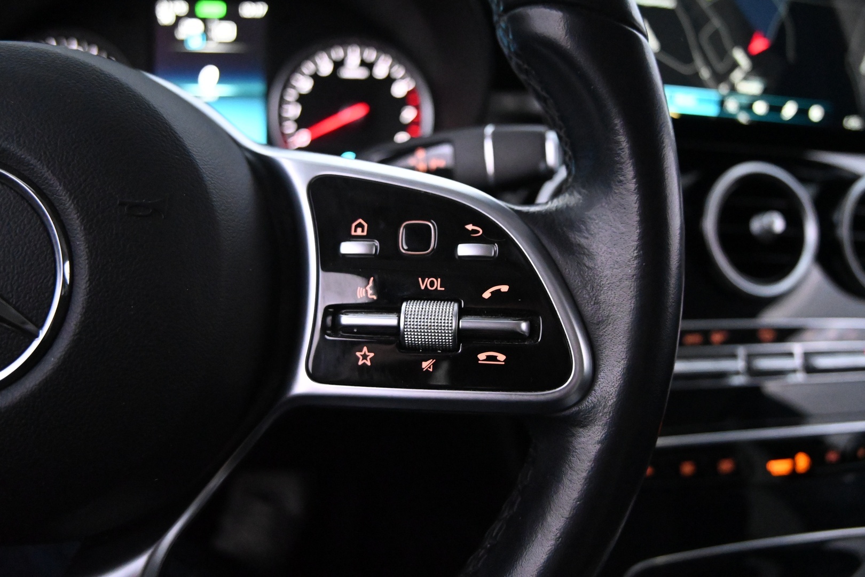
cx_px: 432
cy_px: 288
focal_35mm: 75
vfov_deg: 18.2
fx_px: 1802
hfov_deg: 27.0
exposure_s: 1/80
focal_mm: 50
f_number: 6.3
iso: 8000
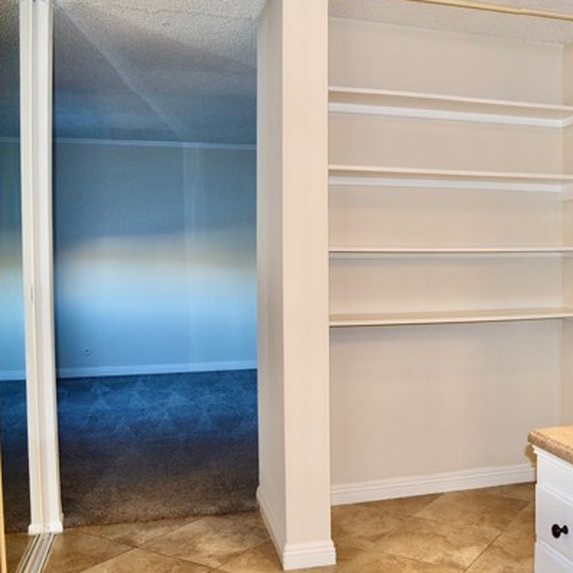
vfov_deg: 44.9
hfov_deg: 43.6
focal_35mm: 37
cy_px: 276
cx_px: 424
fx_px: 693
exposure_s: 1/100
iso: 800
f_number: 5
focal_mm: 18
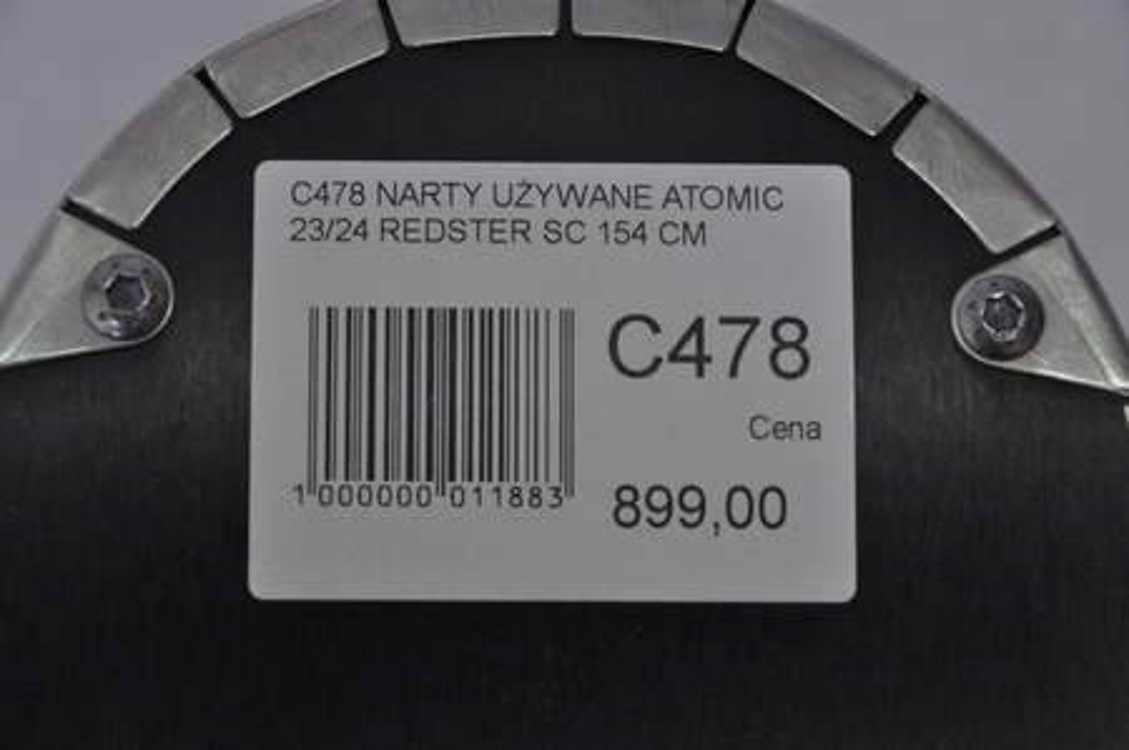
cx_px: 564
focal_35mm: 158
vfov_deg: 8.7
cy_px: 375
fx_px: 4934
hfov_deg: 13.1
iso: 3200
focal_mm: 105
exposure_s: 1/125
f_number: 9.5
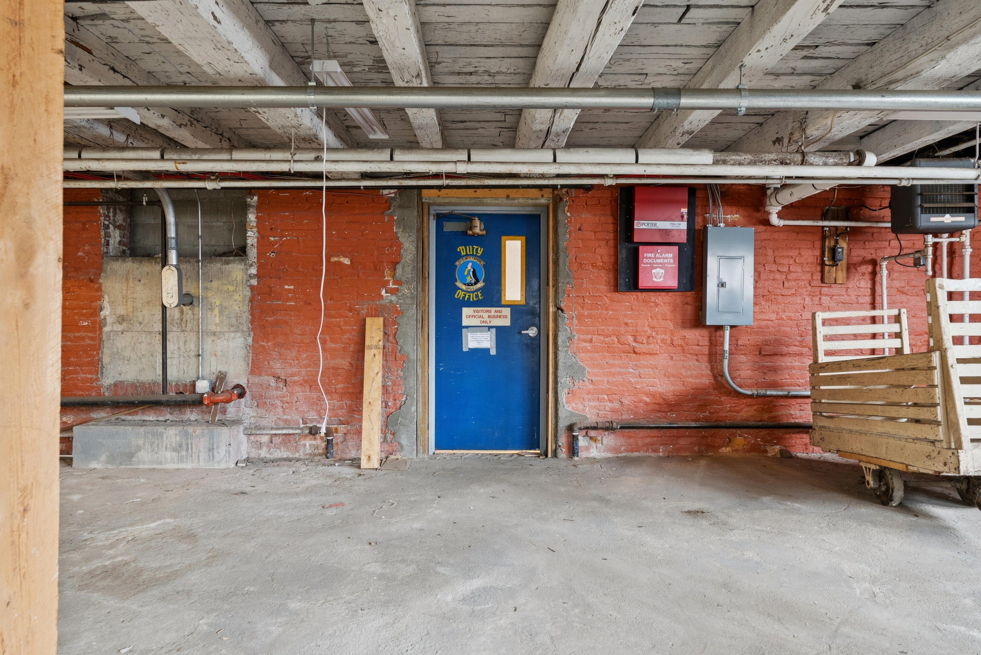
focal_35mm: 22
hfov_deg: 77.3
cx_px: 490
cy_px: 328
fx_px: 613
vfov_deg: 56.2
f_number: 7.1
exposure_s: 1/1.67
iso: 250
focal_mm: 22.5
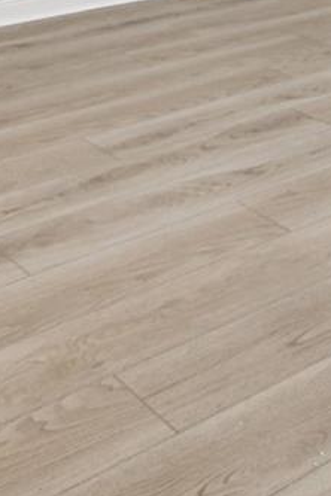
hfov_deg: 18.5
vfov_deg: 22.3
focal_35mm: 72
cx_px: 328
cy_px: -277
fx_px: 993
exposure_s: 1/50
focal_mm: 10
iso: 100
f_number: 7.1
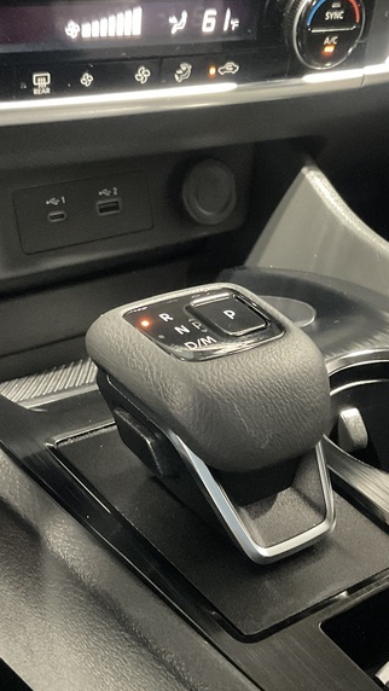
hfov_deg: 22.6
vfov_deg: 39.2
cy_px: 332
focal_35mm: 53
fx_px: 971
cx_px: 197
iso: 500
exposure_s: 1/24
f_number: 1.8
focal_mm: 3
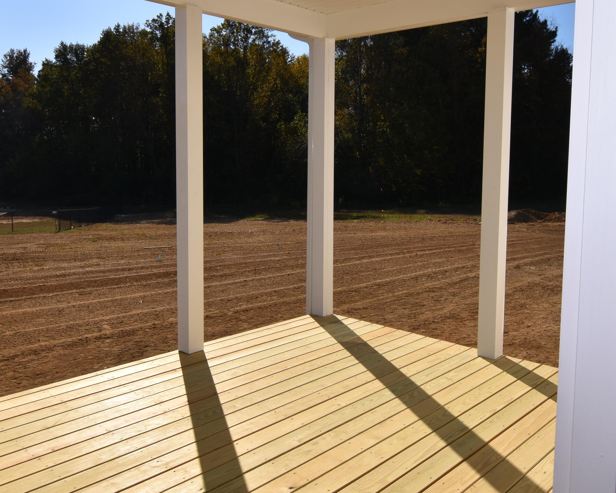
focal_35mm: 31
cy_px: 209
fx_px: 565
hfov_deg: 57.2
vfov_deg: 47.0
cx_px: 320
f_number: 13
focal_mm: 14
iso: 100
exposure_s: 1/200
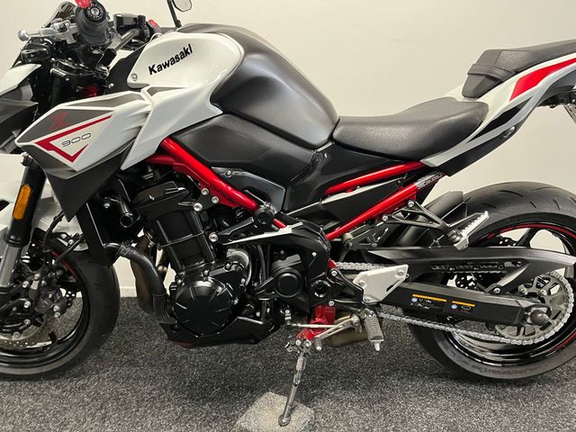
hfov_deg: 67.3
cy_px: 216
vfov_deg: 53.1
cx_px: 288
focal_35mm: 26
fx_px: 433
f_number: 1.6
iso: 400
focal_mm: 5.1
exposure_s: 1/50
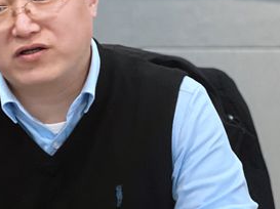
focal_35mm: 226
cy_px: 116
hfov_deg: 8.8
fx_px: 1826
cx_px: 74
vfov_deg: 6.6
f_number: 2.8
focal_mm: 9
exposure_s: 1/33
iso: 320
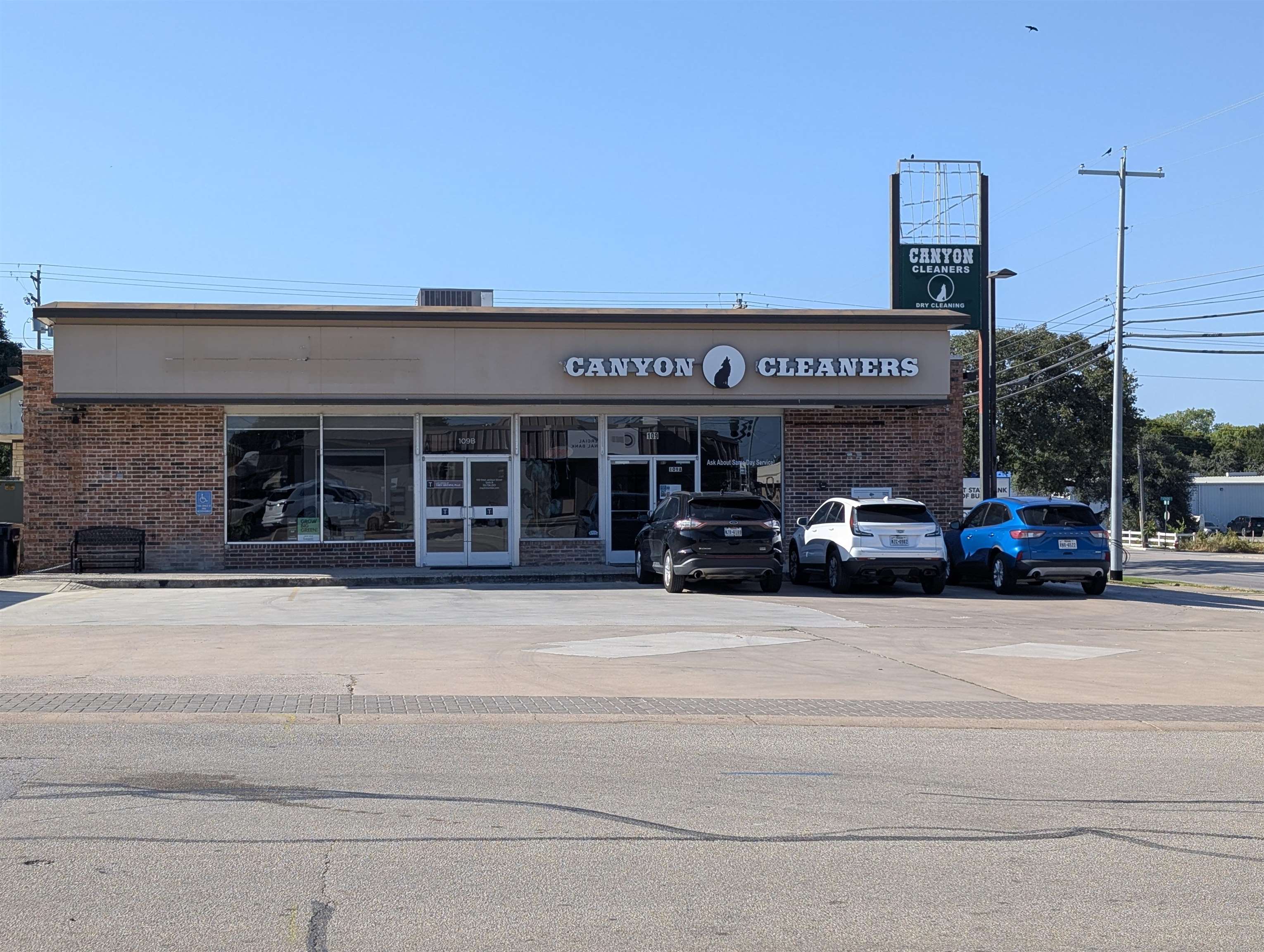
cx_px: 632
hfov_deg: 38.9
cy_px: 476
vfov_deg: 29.7
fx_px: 1792
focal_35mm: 49
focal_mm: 6.9
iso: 22
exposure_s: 1/879
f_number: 1.68
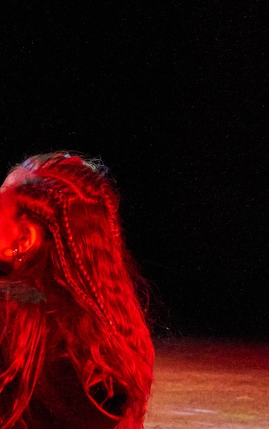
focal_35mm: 111
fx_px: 1300
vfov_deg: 18.6
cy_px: 339
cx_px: -69
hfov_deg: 11.5
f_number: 4.5
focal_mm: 35
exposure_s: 1/125
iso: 5000
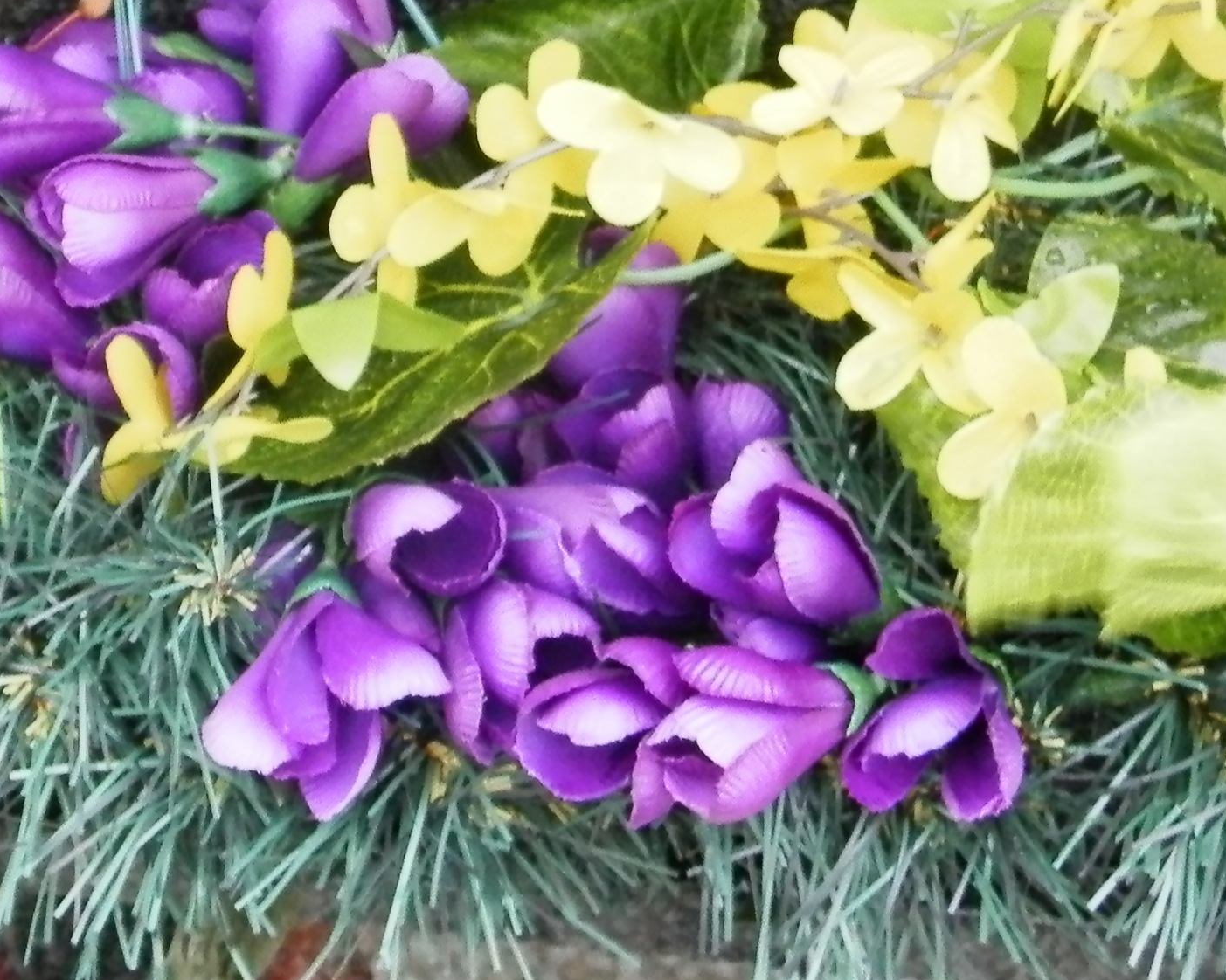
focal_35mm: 109
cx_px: 460
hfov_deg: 17.6
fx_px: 3955
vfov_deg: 13.8
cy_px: -85
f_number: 3.3
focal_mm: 6.1
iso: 200
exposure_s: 1/40
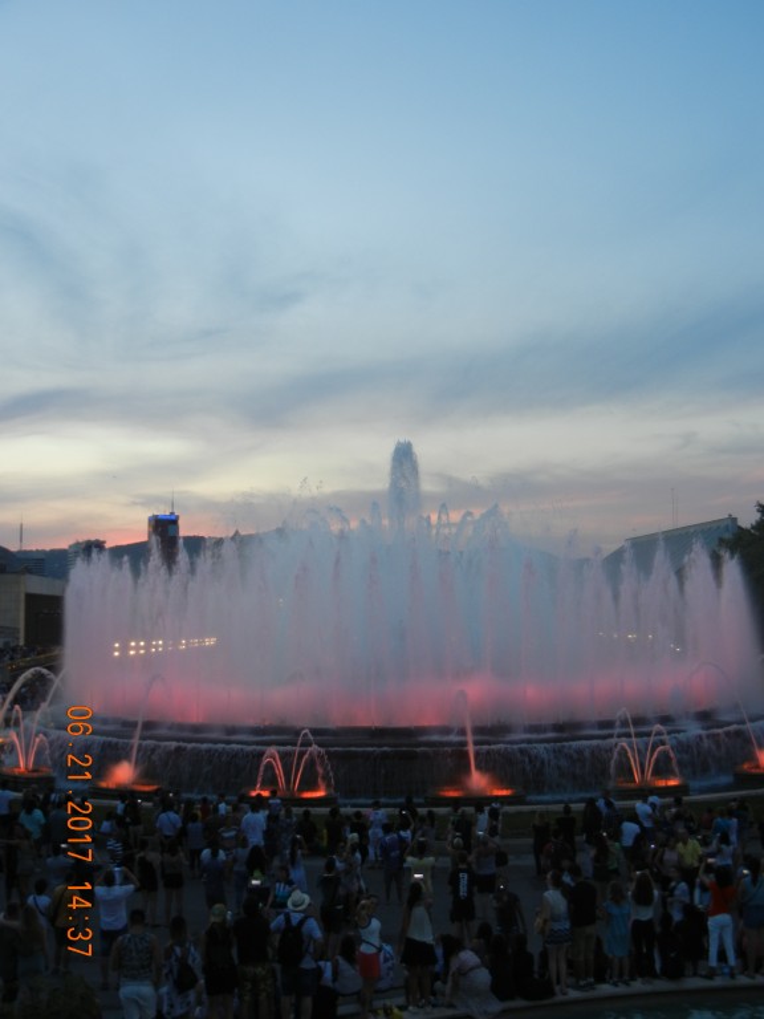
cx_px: 382
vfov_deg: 47.9
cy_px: 510
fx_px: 1148
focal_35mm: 39
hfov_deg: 36.8
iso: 161
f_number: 3.7
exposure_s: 1/30
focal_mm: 7.1
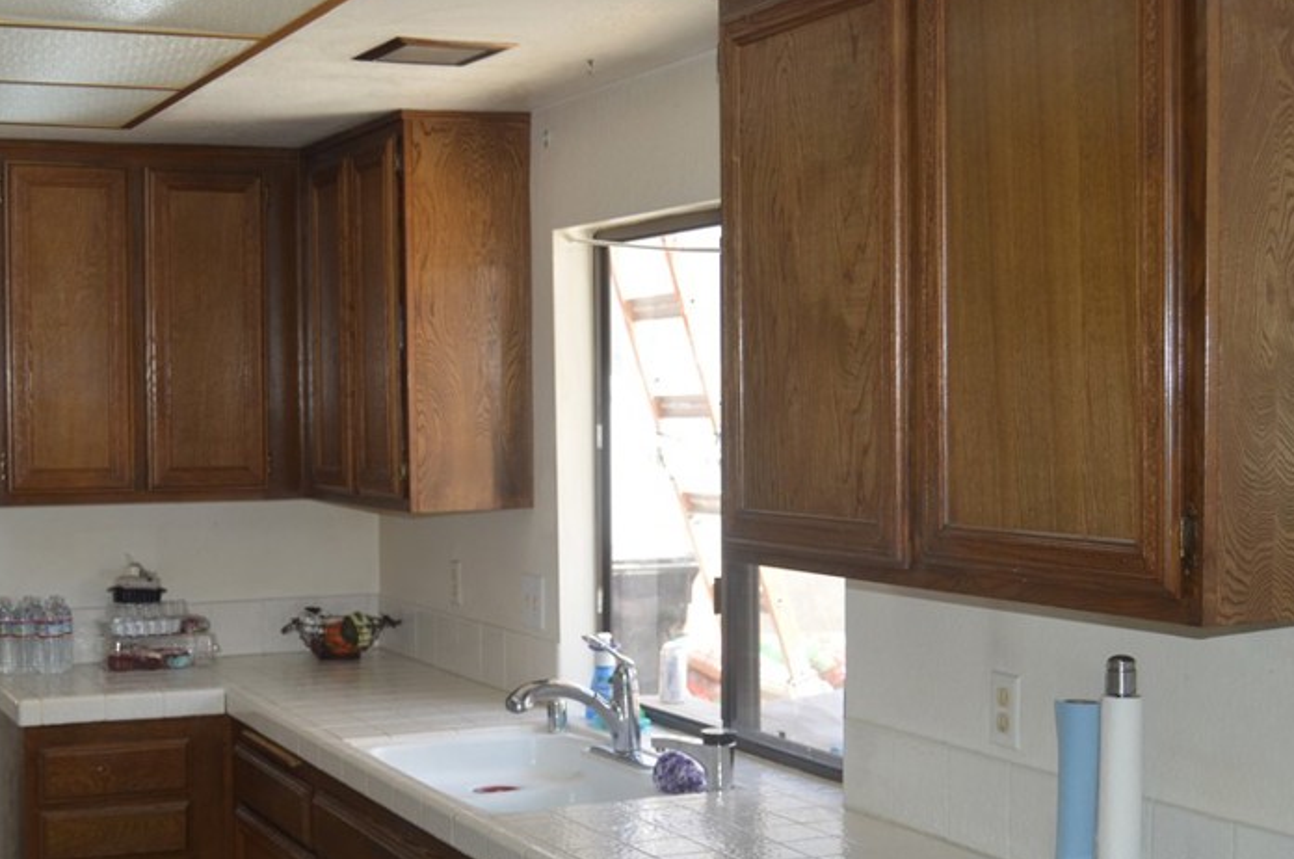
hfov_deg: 37.2
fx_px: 1902
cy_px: 547
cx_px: 431
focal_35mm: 53
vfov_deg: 25.4
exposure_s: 1/125
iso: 160
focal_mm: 24
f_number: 4
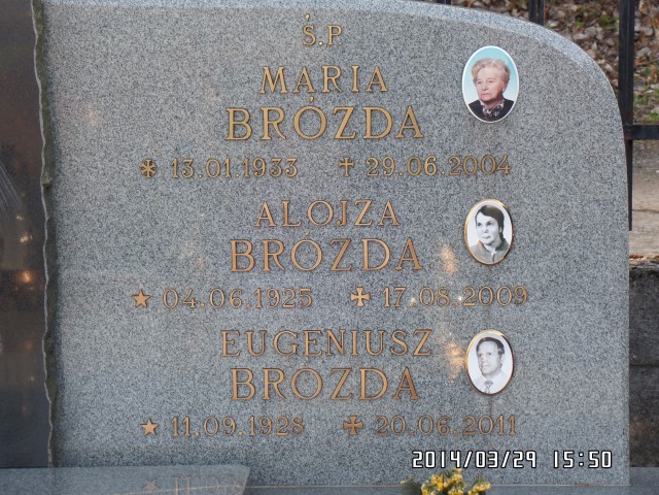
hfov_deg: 17.3
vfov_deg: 13.0
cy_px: 248
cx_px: 330
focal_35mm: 114
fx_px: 2170
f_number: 4
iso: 100
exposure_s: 1/90
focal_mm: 20.3
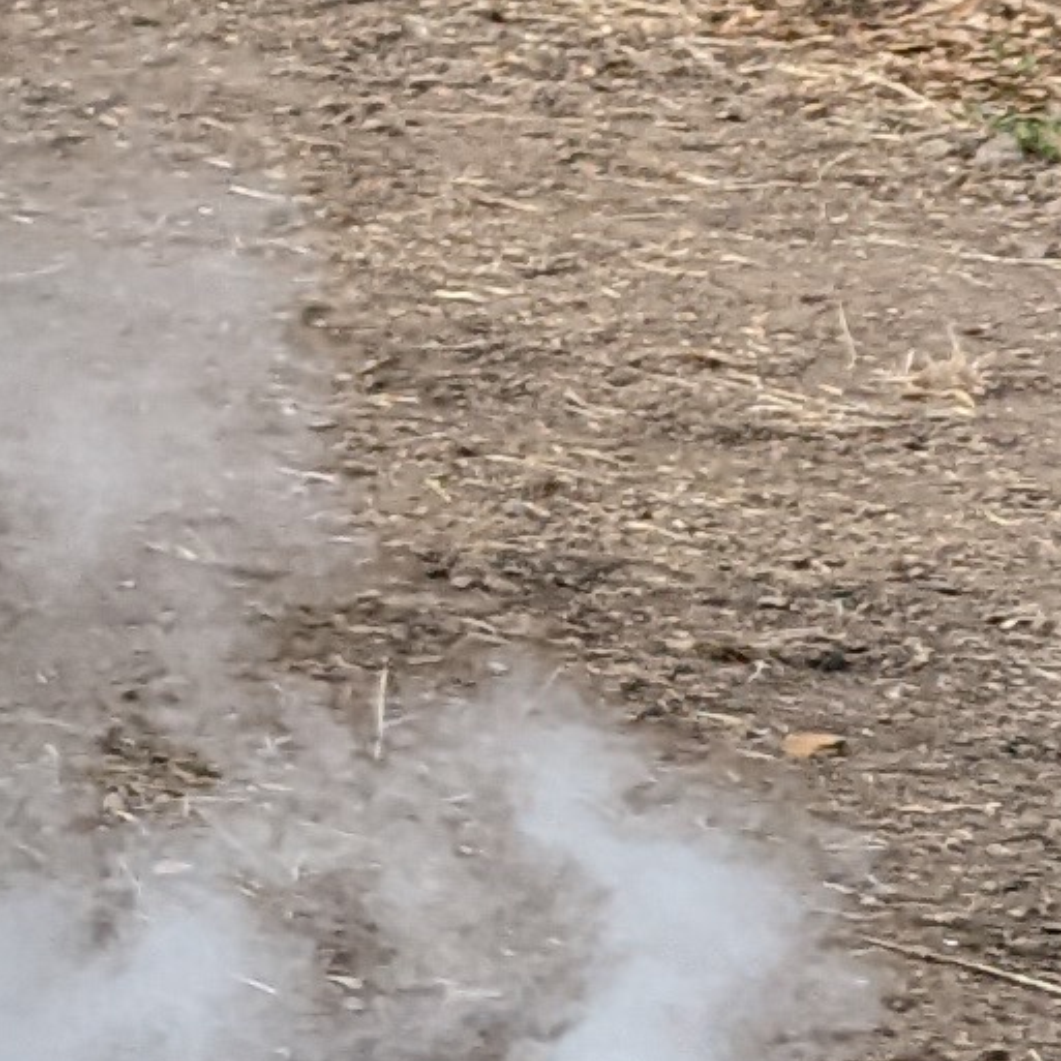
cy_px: 360
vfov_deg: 10.3
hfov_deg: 7.5
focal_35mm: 169
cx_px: -3078
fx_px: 5860
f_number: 1.85
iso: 45
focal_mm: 6.81
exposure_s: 1/1348
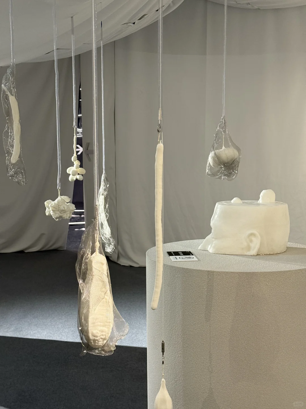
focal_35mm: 48
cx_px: 153
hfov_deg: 30.3
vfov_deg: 39.7
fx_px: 566
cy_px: 204
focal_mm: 6.76
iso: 320
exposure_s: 1/33
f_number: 1.78
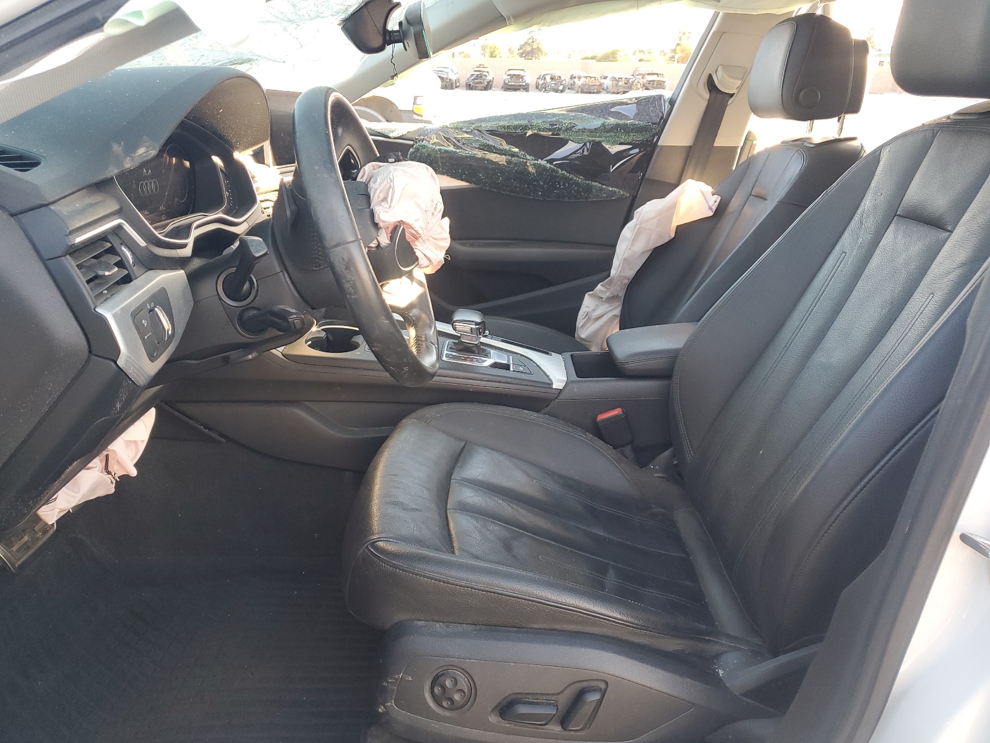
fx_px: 744
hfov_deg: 67.3
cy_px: 372
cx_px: 495
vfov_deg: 53.1
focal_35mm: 26
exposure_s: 1/120
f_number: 1.5
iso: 71
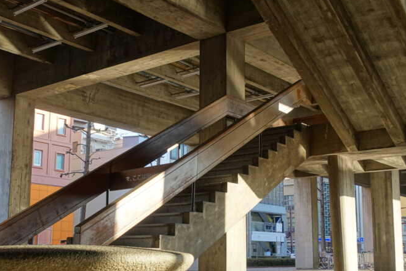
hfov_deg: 40.3
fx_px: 553
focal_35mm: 49
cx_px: 185
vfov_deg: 27.5
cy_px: 166
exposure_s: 1/100
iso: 125
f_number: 4
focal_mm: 13.34
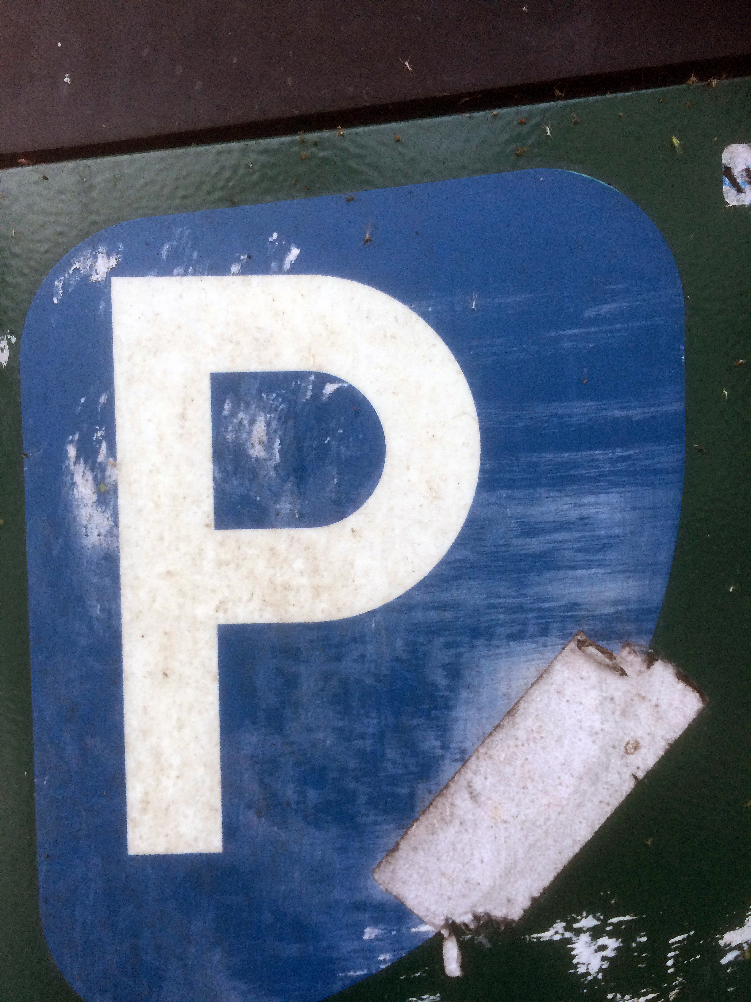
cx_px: 376
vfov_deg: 61.7
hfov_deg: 48.2
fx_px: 839
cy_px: 501
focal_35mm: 29
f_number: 2.2
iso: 50
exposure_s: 1/33
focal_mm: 4.15
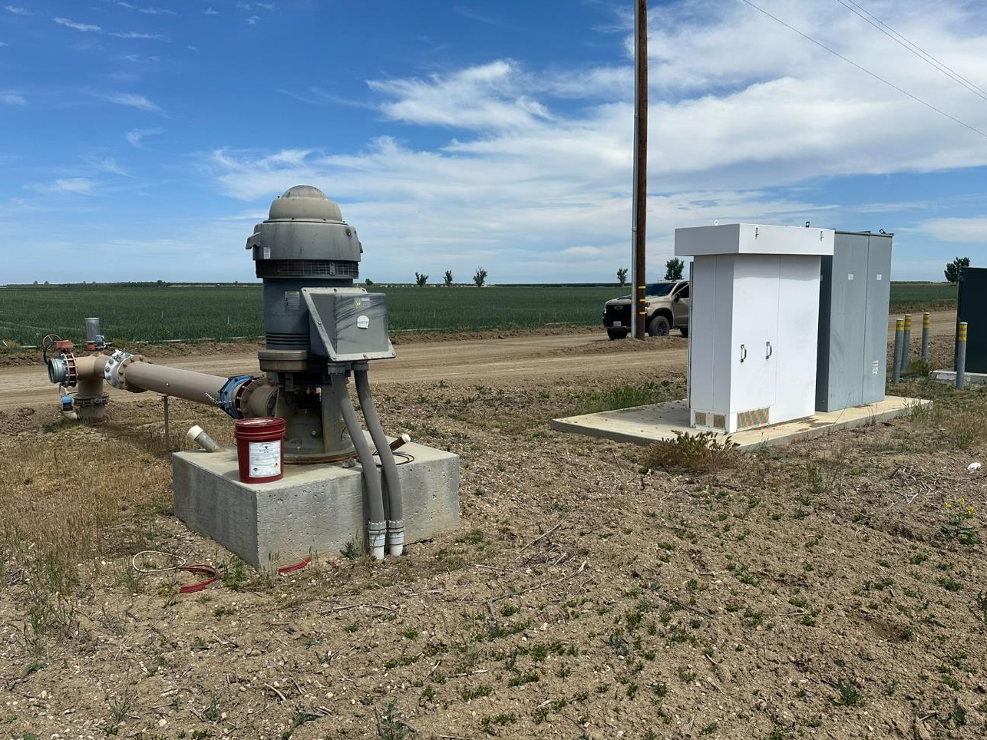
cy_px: 375
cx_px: 530
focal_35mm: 28
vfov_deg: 49.7
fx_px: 798
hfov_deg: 63.4
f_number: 1.78
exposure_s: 1/8197
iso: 80
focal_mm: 6.86
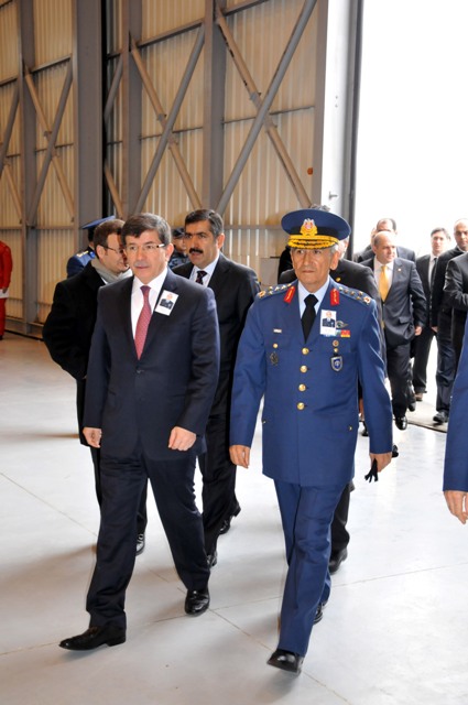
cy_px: 352
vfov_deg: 37.9
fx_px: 1026
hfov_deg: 25.7
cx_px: 234
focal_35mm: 52
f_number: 5
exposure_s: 1/100
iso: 800
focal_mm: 35
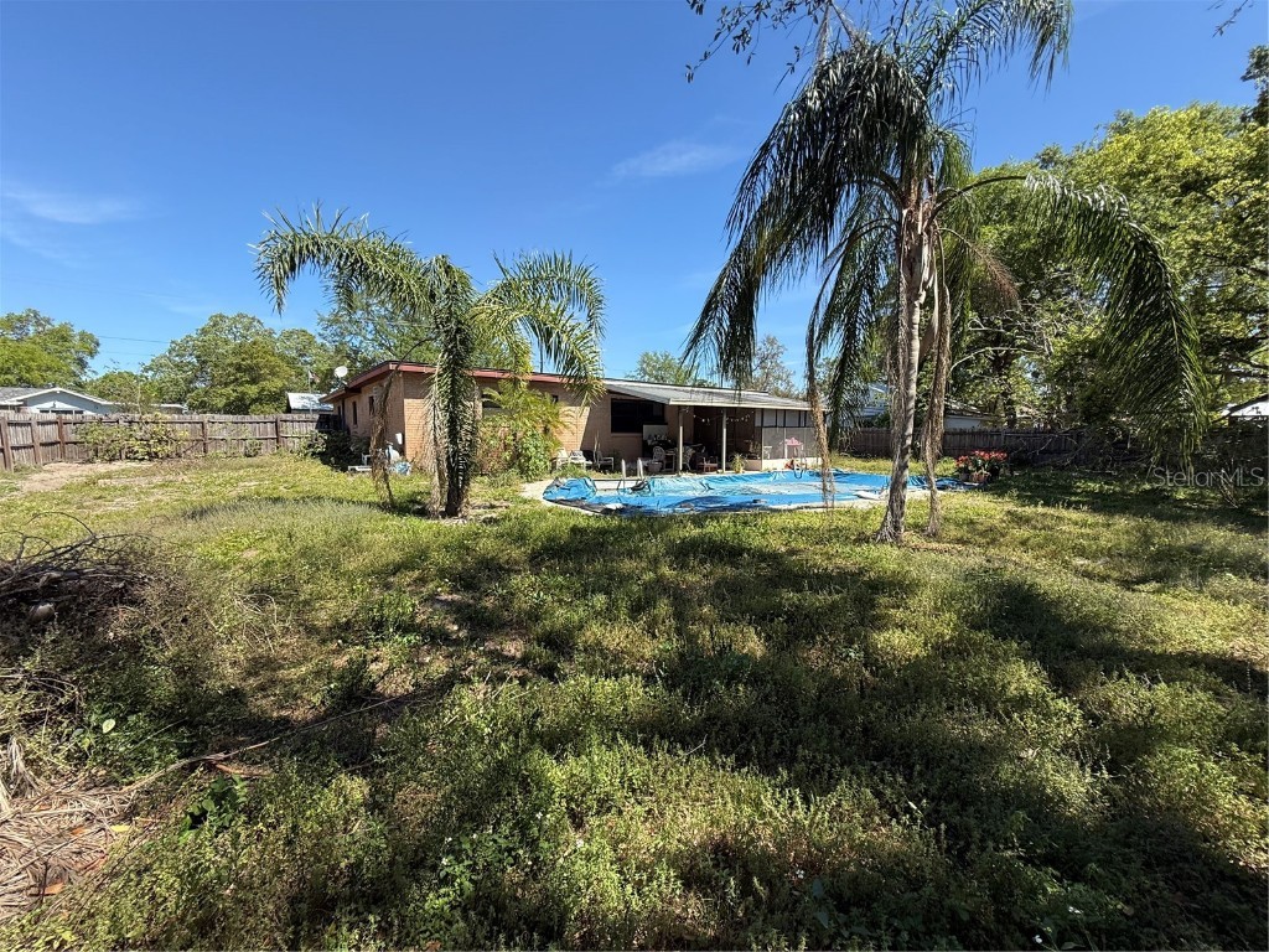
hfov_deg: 102.1
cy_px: 476
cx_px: 634
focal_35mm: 14
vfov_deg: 85.7
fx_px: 513
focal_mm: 2.22
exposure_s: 1/888
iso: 50
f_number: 2.2
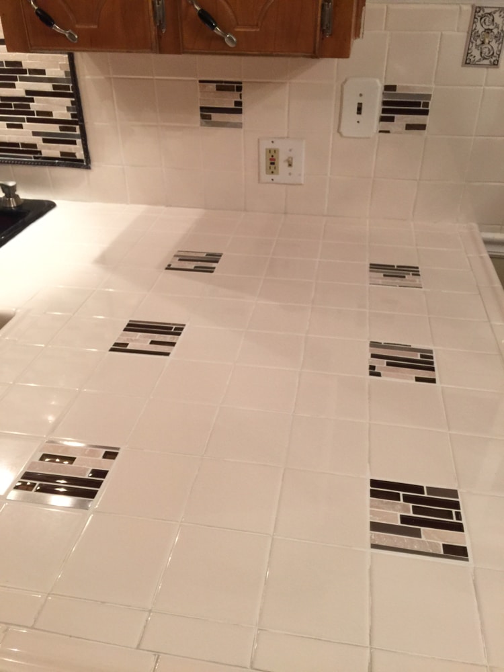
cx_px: 252
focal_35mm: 29
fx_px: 563
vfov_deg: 61.7
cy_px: 336
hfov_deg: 48.2
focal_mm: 4.15
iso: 50
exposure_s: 1/30
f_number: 2.2
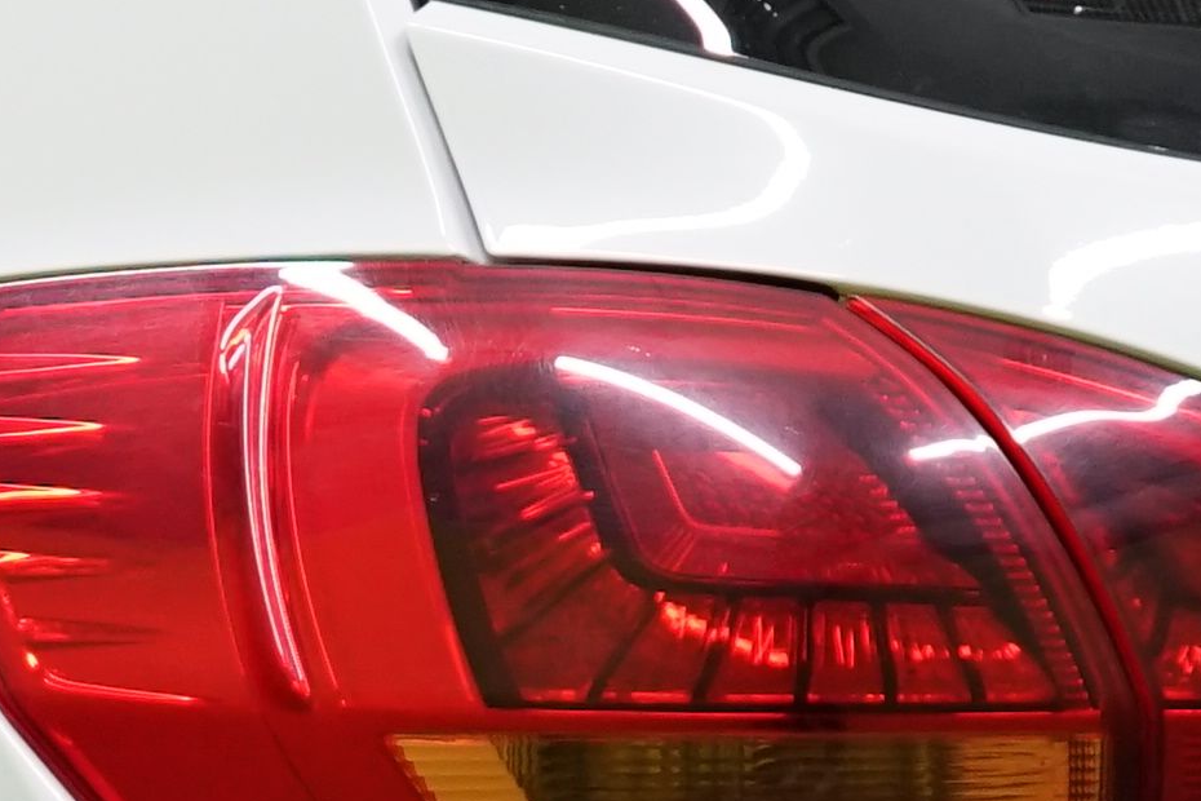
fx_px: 7105
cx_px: 1
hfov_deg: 9.6
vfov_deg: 6.4
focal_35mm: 213
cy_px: 1231
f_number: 4.5
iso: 1000
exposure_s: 1/30
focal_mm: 33
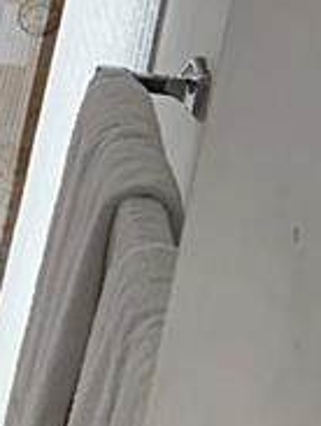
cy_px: 51
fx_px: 1934
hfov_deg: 8.0
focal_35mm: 157
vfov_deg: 12.5
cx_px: -672
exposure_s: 1/508
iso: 100
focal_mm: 6.86
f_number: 1.78
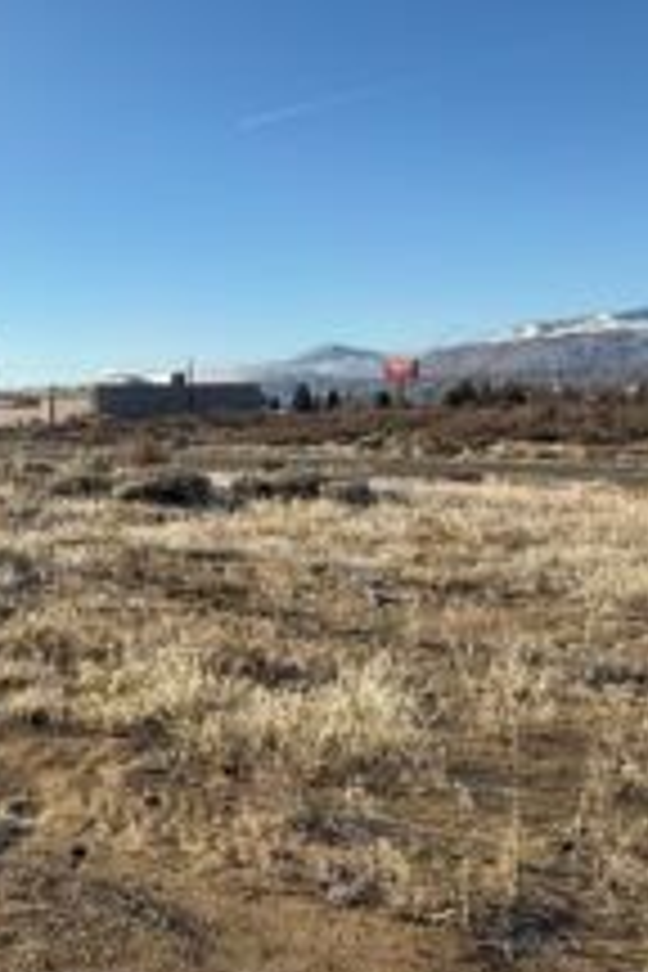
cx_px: -27
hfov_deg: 33.2
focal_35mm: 36
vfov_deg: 53.0
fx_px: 972
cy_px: 547
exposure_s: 1/2841
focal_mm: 2.22
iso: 50
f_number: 2.2
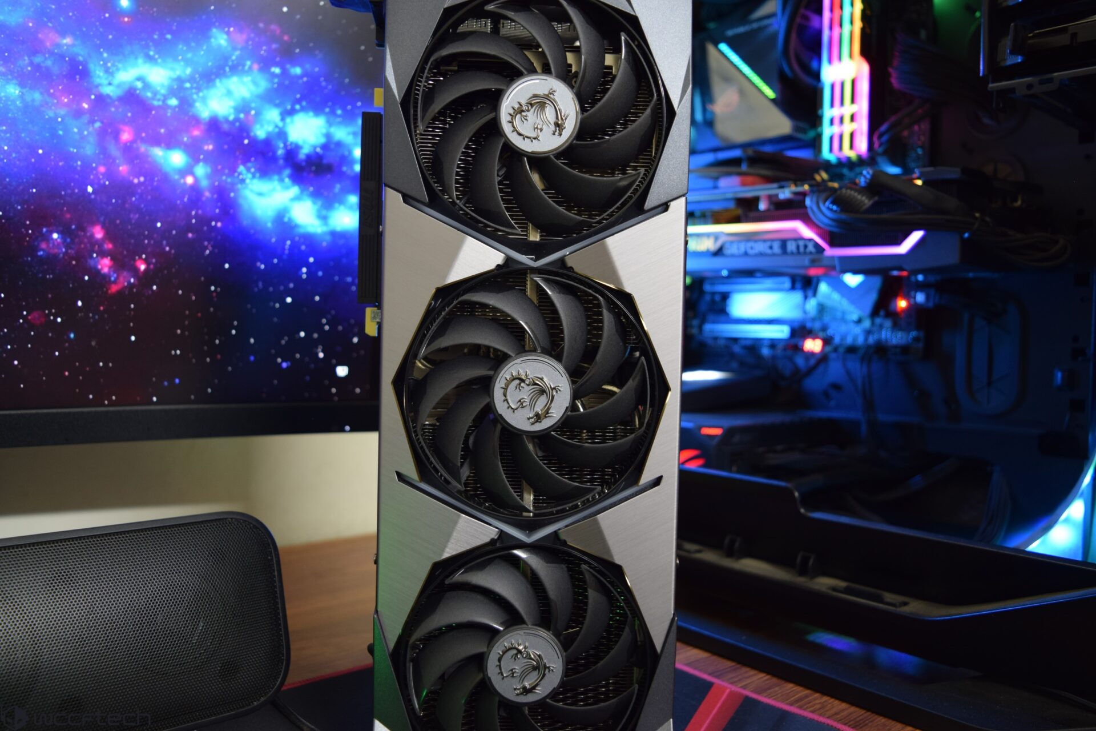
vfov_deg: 43.6
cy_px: 366
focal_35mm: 30
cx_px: 548
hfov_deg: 61.9
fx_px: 913
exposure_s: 1/10
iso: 400
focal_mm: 20
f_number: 3.5
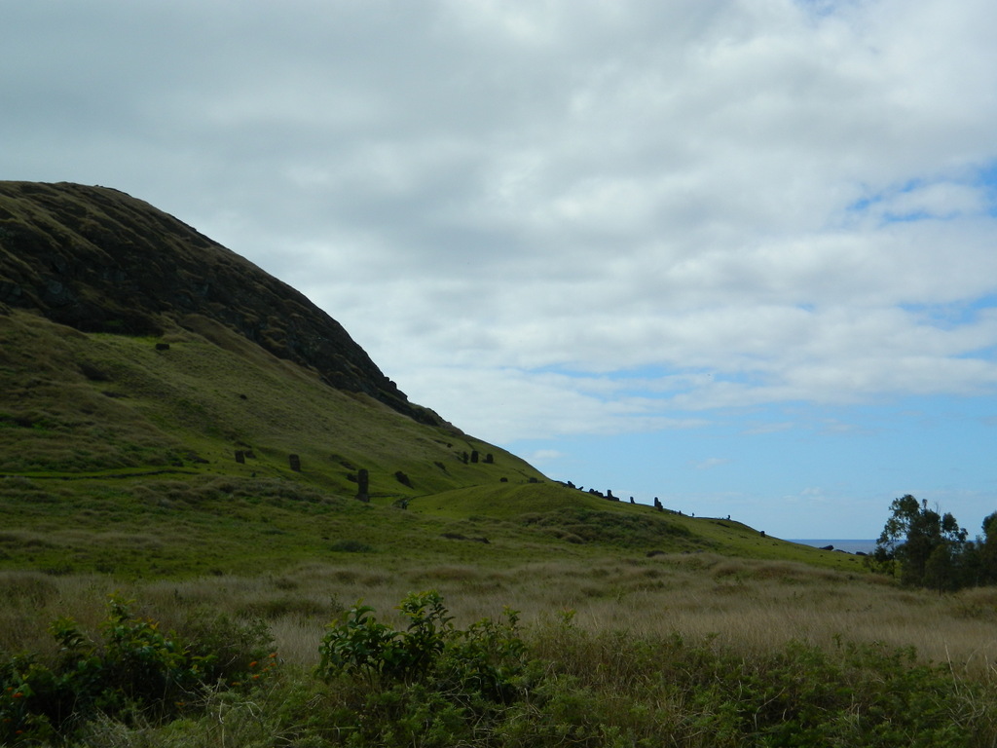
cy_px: 374
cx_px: 498
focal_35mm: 47
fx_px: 1354
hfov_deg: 40.4
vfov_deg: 30.9
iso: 80
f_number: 10.2
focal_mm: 8.4
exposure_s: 1/160
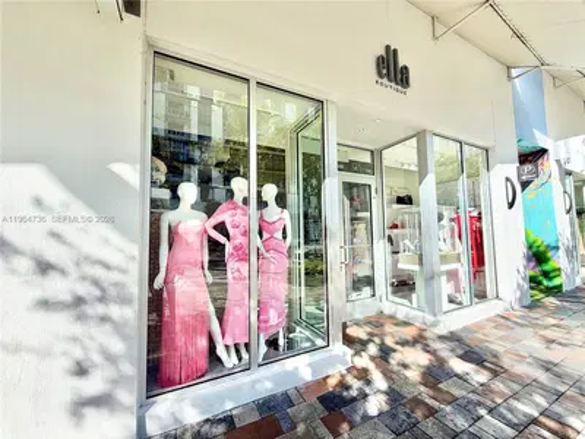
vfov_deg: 85.7
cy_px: 220
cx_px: 292
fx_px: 237
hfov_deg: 102.1
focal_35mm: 14
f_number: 2.2
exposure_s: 1/742
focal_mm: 2.22
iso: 40
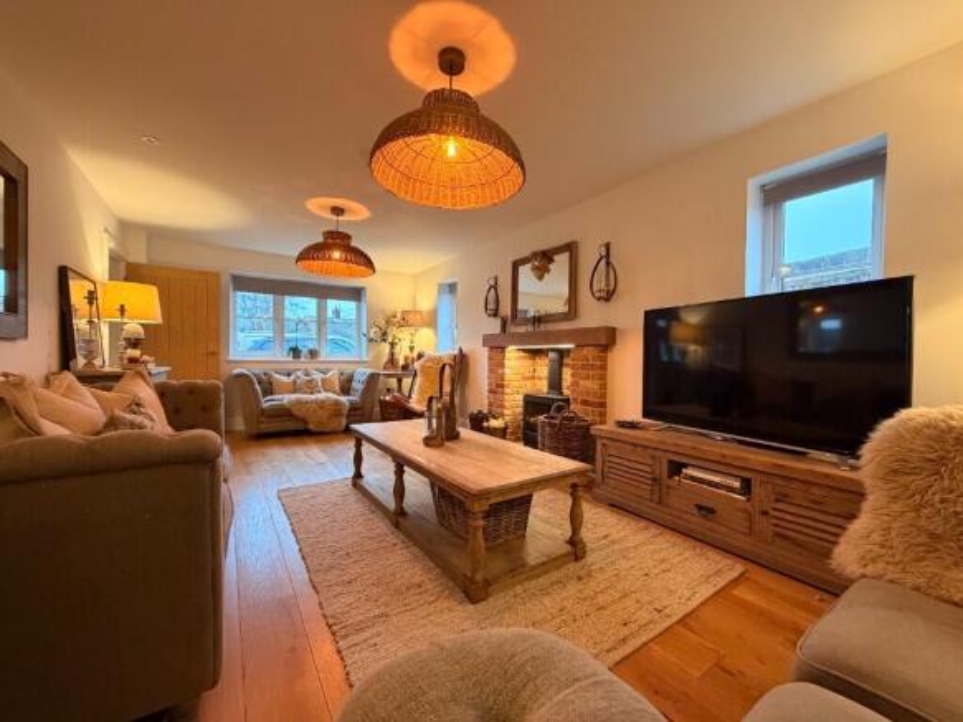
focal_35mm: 14
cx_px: 482
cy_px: 361
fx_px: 389
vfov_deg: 85.7
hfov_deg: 102.1
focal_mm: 2.22
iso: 400
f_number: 2.2
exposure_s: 1/50
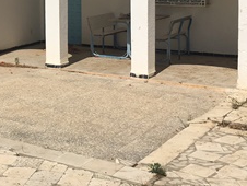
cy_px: -4
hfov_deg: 22.7
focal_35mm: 82
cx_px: -13
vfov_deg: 17.6
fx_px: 586
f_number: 2.2
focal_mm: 4.15
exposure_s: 1/4525
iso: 25
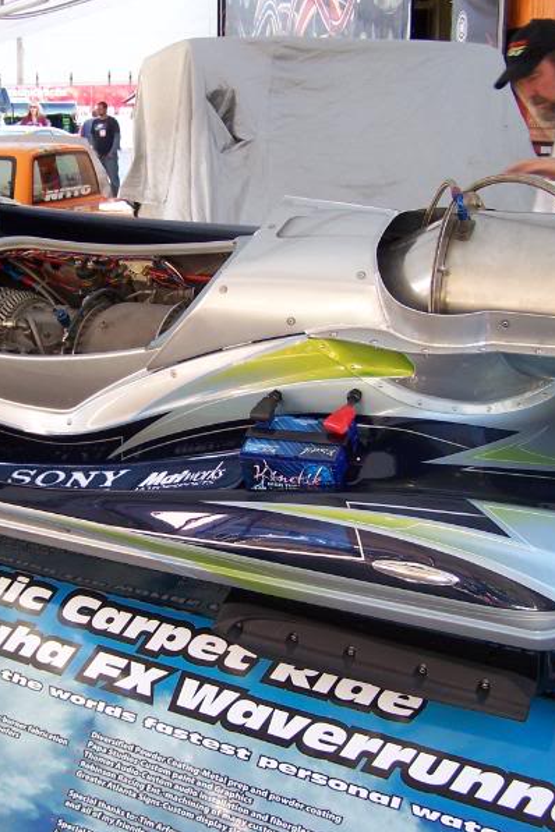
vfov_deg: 37.5
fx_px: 1226
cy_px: 415
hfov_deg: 25.3
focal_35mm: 53
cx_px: 151
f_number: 2.8
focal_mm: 6.3
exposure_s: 1/45
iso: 80
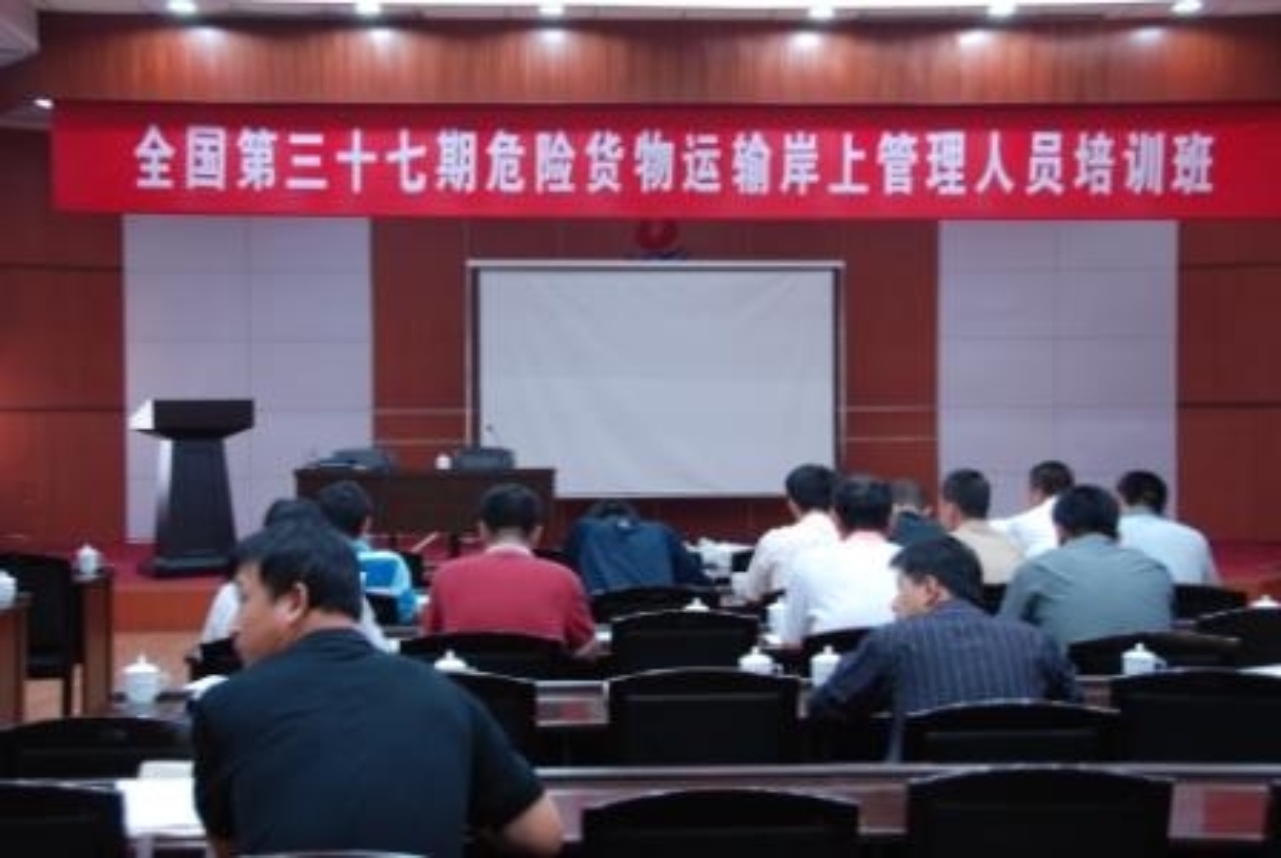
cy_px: 429
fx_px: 1657
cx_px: 640
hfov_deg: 42.3
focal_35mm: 46
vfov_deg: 29.0
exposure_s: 1/3
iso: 200
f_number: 5.6
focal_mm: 31
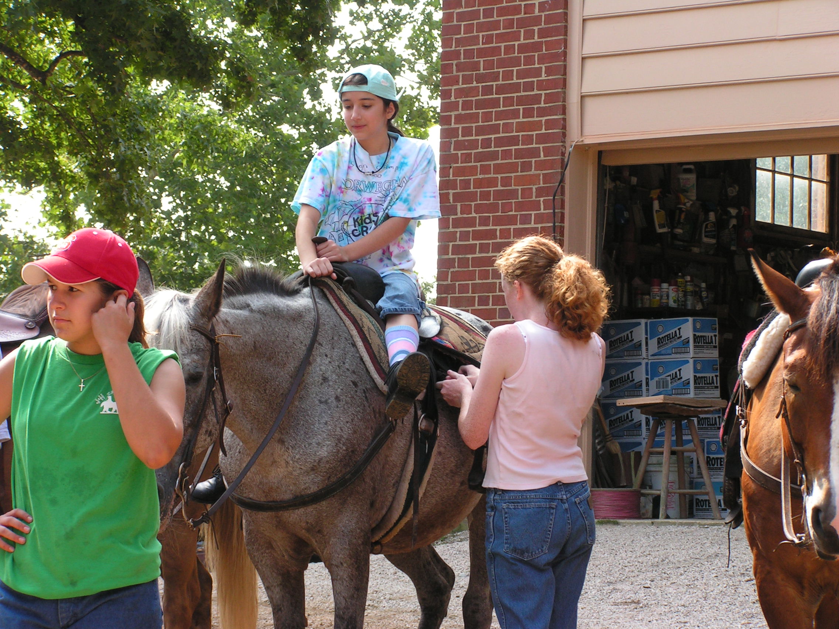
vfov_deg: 13.3
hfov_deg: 17.7
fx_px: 2690
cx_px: 420
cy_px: 314
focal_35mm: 111
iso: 50
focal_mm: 18.5
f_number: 4
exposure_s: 1/160
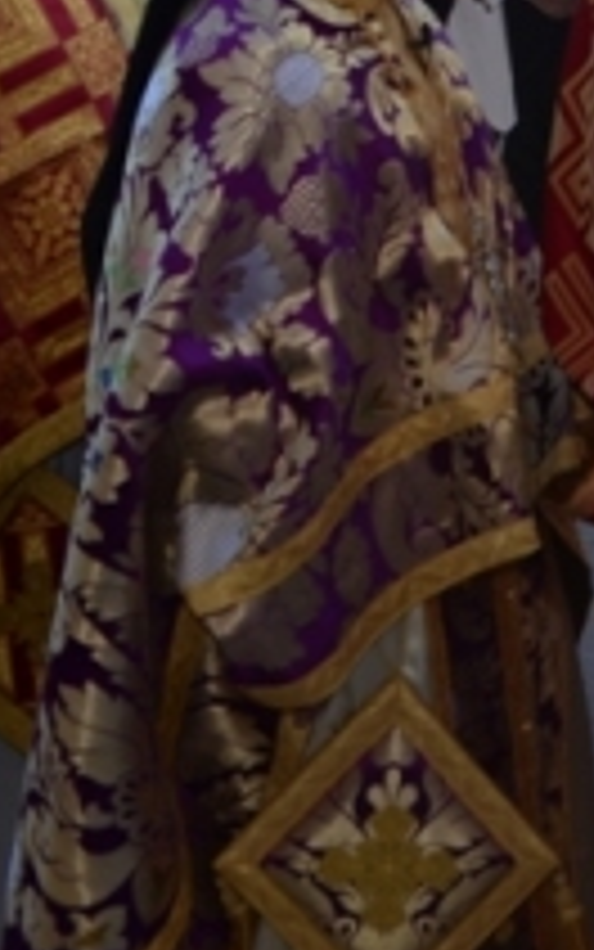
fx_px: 3365
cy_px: -281
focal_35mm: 130
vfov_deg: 15.3
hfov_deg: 8.6
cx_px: 1696
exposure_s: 1/100
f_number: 6.3
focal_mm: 28
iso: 100
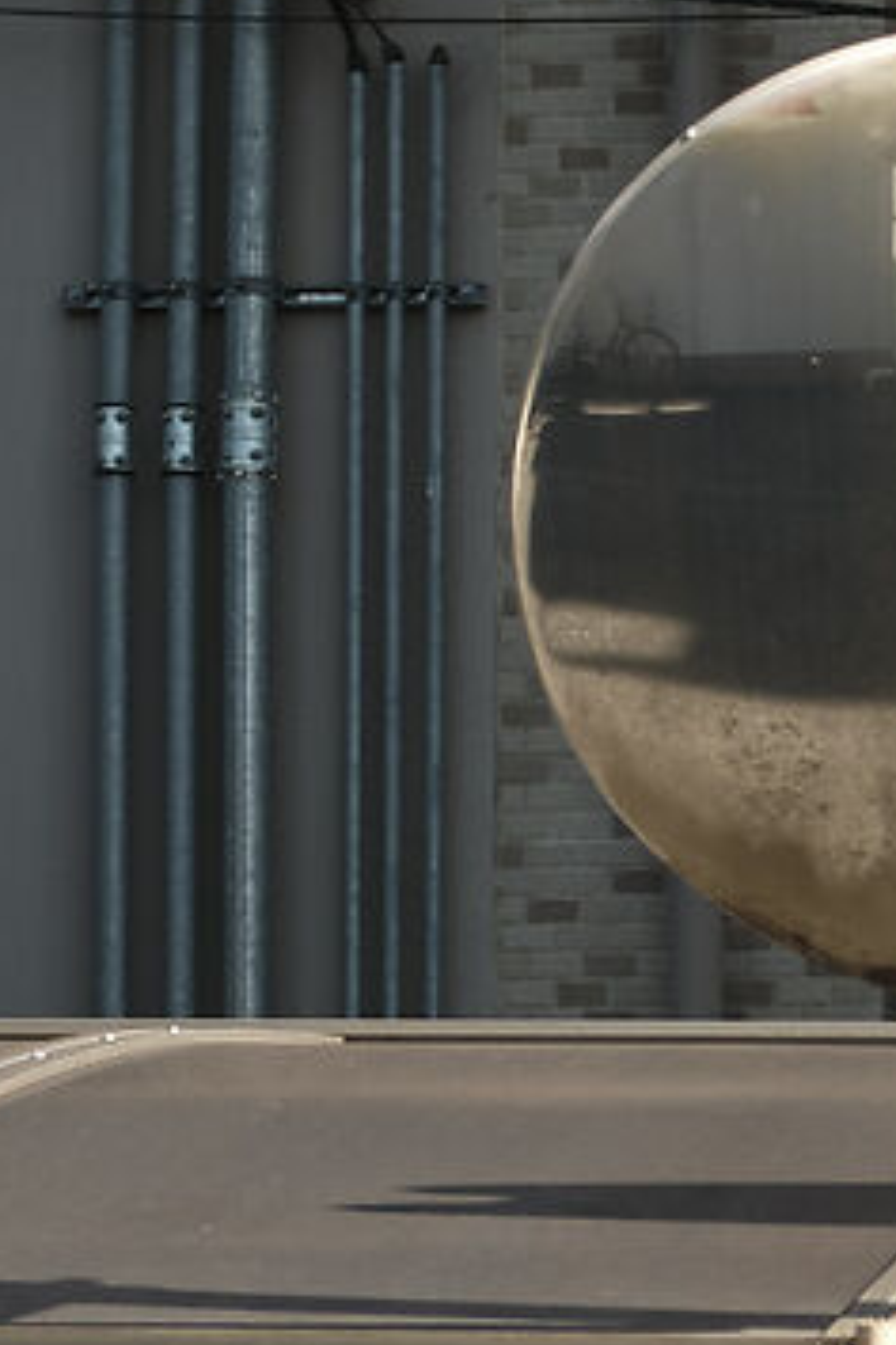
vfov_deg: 7.3
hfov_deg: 4.7
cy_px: 1888
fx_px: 10378
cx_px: 2684
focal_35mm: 278
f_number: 5.6
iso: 125
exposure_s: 1/320
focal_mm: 27
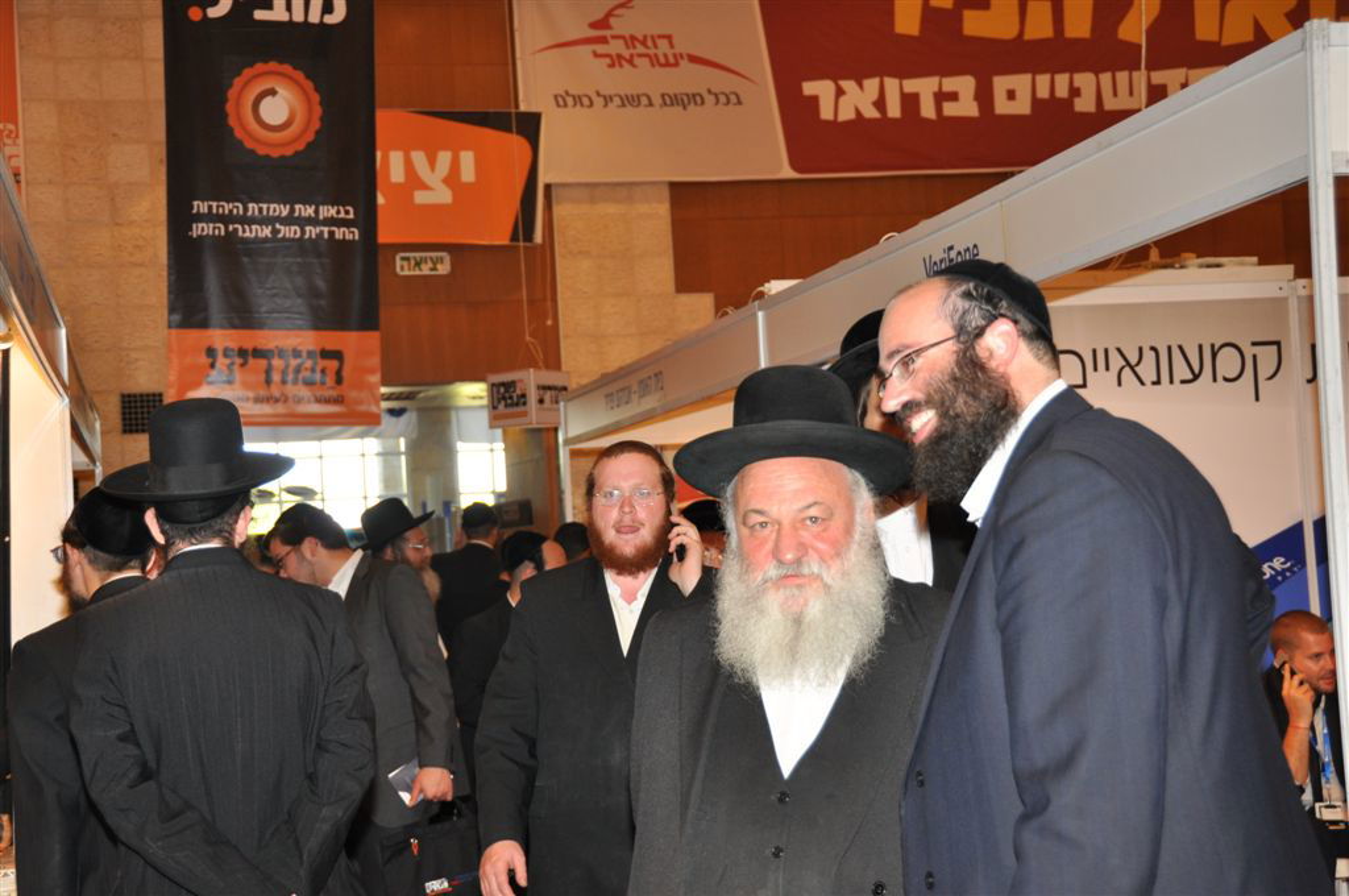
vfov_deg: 21.5
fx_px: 2358
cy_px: 448
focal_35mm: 63
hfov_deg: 31.9
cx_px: 674
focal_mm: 42
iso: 400
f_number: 4.5
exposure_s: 1/80
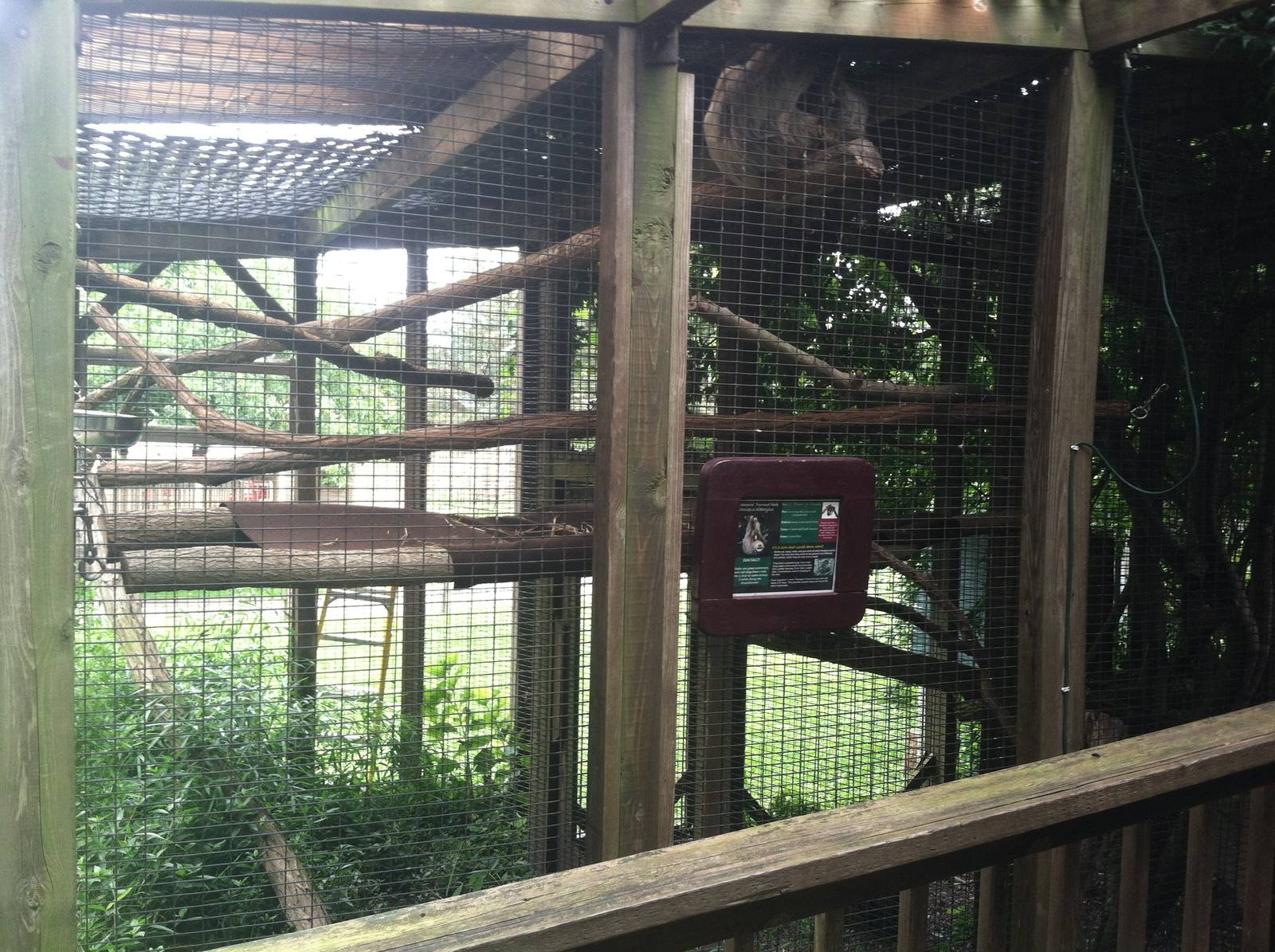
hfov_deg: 52.7
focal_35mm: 35
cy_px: 476
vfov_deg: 40.6
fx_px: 1287
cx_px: 638
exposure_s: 1/50
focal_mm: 3.85
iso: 80
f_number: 2.8
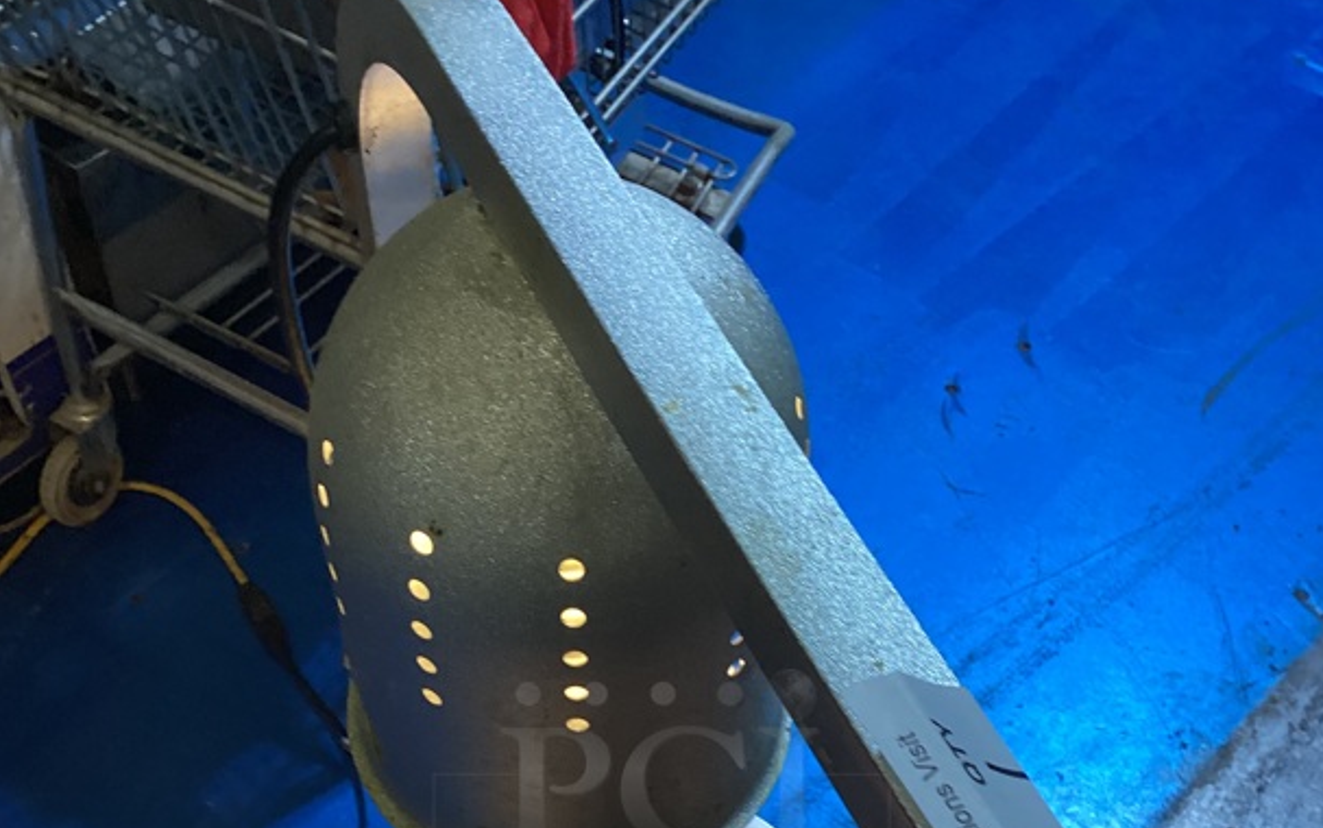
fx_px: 1587
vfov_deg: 27.9
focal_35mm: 44
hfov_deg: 45.2
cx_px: 663
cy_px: 783
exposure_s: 1/60
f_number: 2.4
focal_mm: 3.3
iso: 125
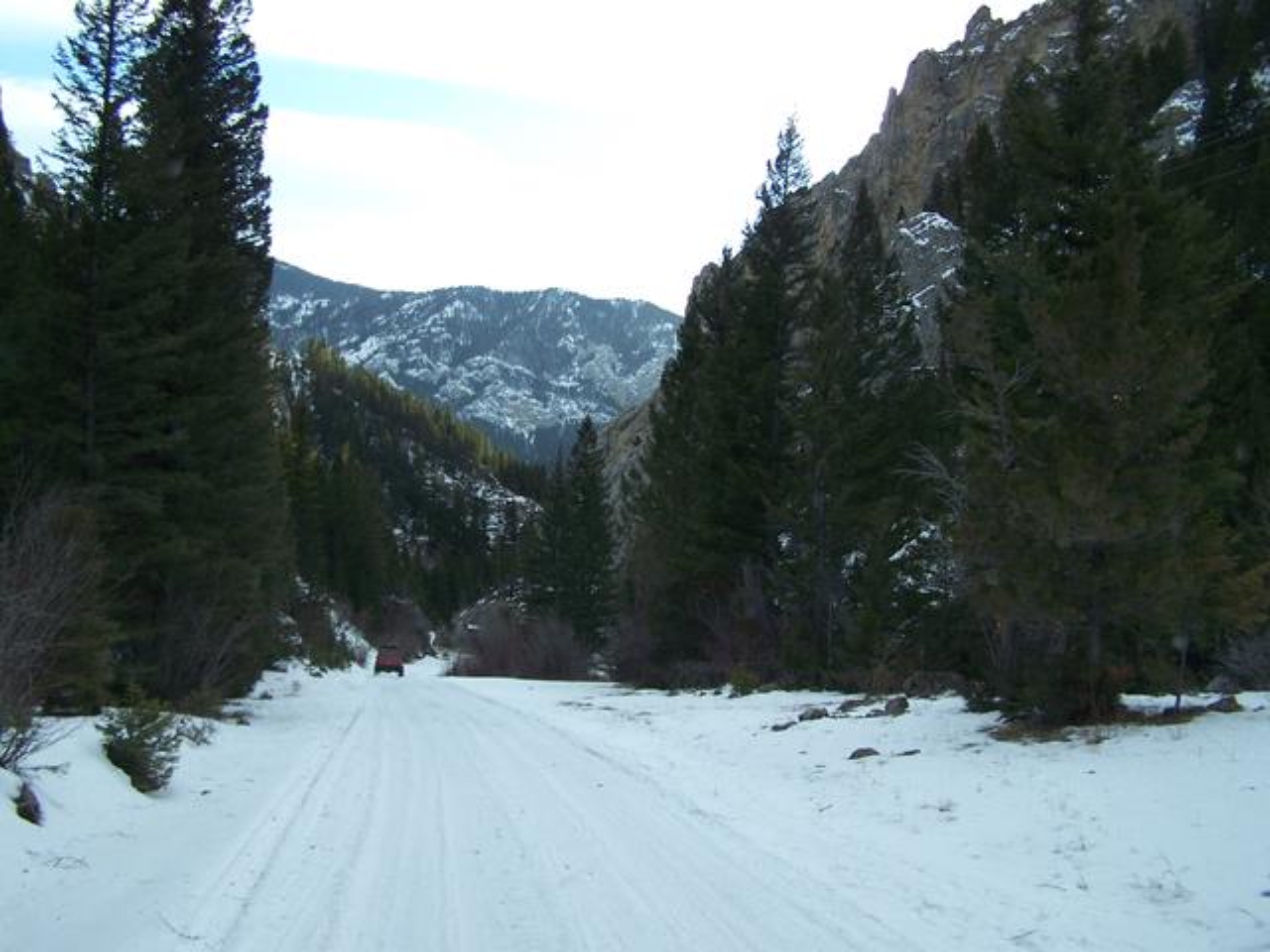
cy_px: 476
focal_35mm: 38
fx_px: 1394
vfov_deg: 37.7
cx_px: 635
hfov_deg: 49.0
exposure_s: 1/320
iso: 64
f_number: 2.8
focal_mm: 6.3
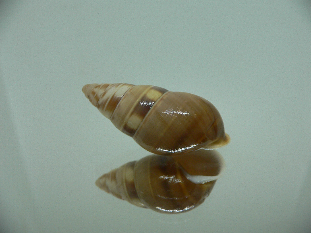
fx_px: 314
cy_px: 116
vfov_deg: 40.7
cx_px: 156
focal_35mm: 35
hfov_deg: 52.6
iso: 100
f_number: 2.8
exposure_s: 1/60
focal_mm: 4.6
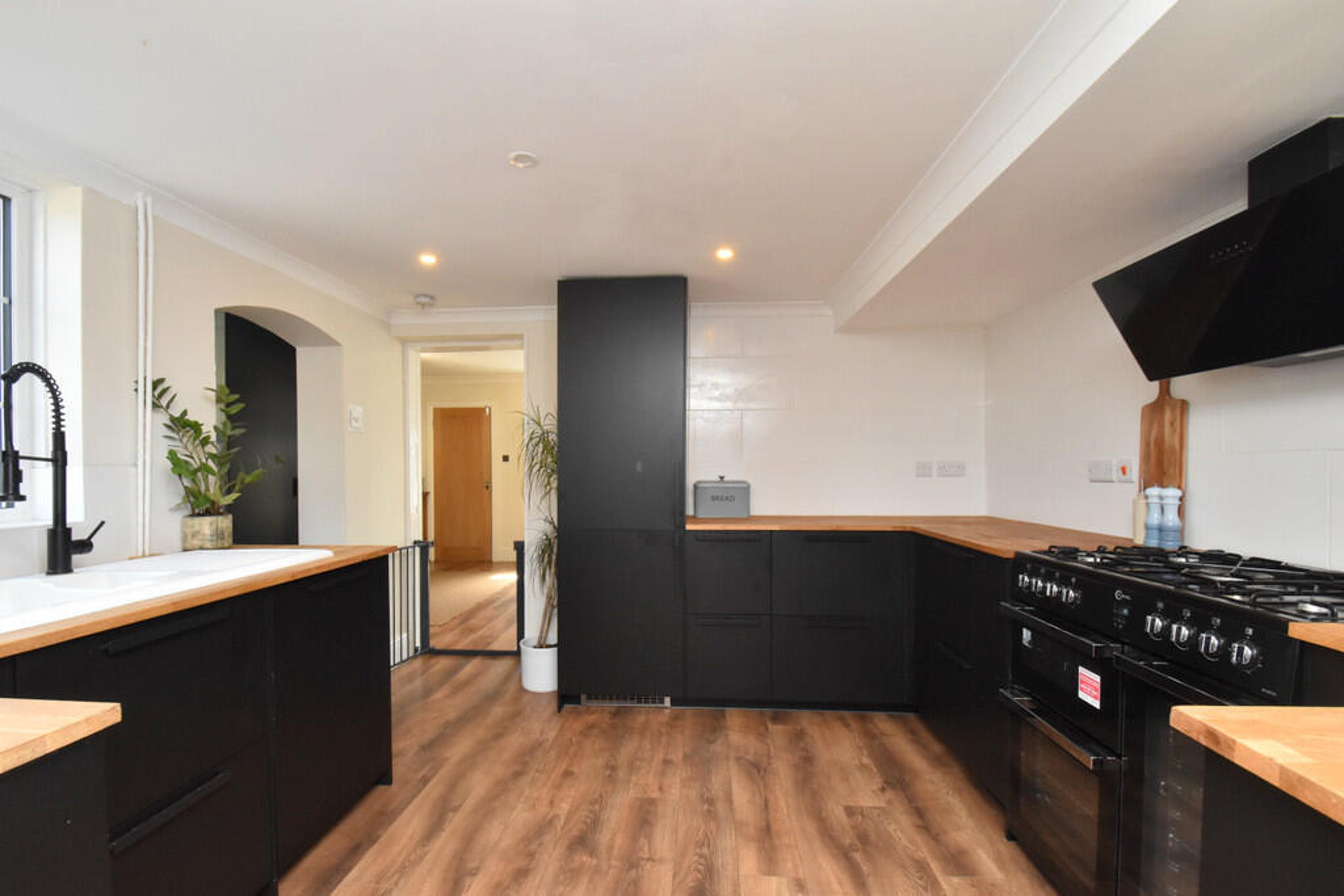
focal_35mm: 15
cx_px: 672
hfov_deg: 100.4
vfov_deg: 77.3
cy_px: 448
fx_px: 560
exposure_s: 1/60
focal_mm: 10
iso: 1800
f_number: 10
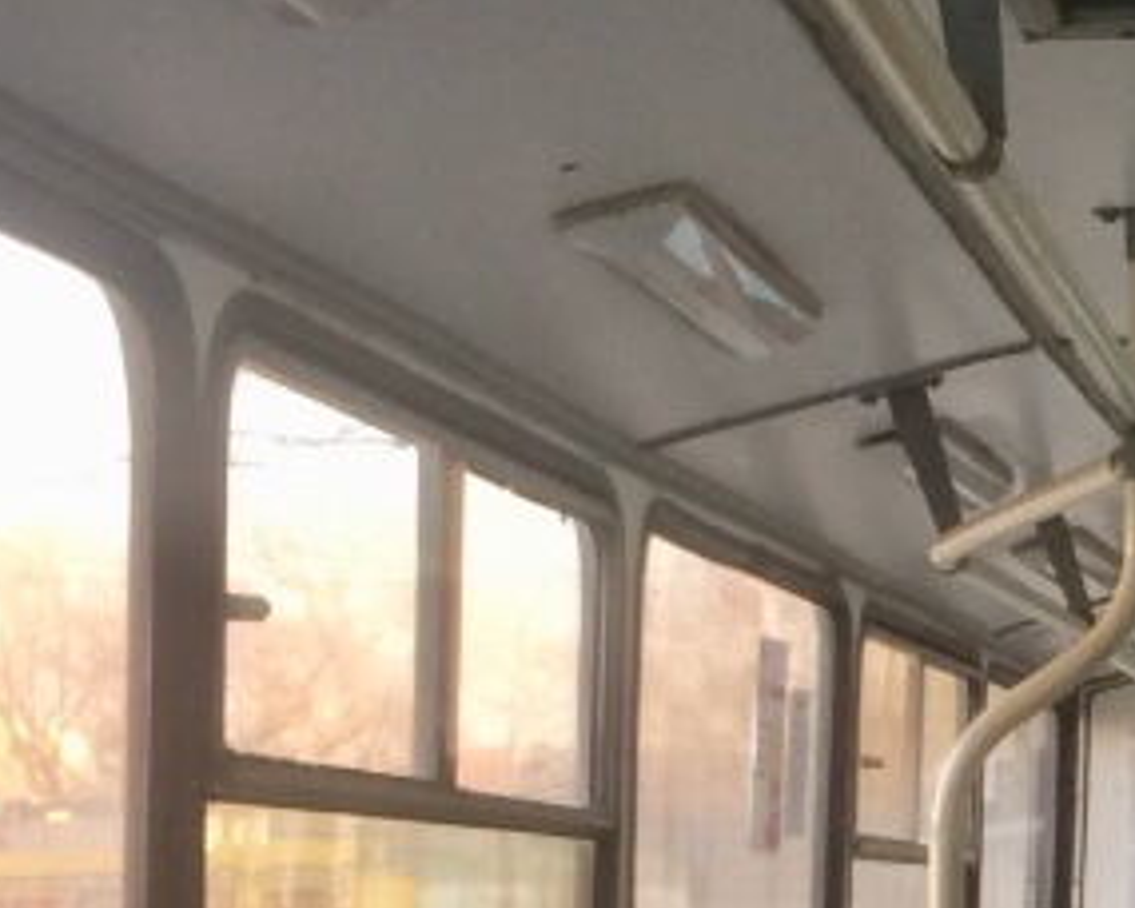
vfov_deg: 12.6
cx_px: 1529
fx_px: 3997
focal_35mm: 119
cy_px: 1139
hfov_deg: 15.3
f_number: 2.2
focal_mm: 4.15
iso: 32
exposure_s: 1/33
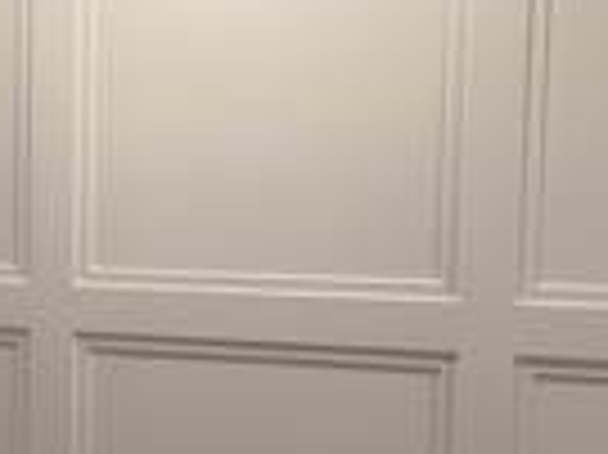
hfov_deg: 26.4
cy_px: 256
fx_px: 1246
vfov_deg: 20.7
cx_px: 45
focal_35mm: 71
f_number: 1.78
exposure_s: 1/60
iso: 125
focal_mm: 6.76
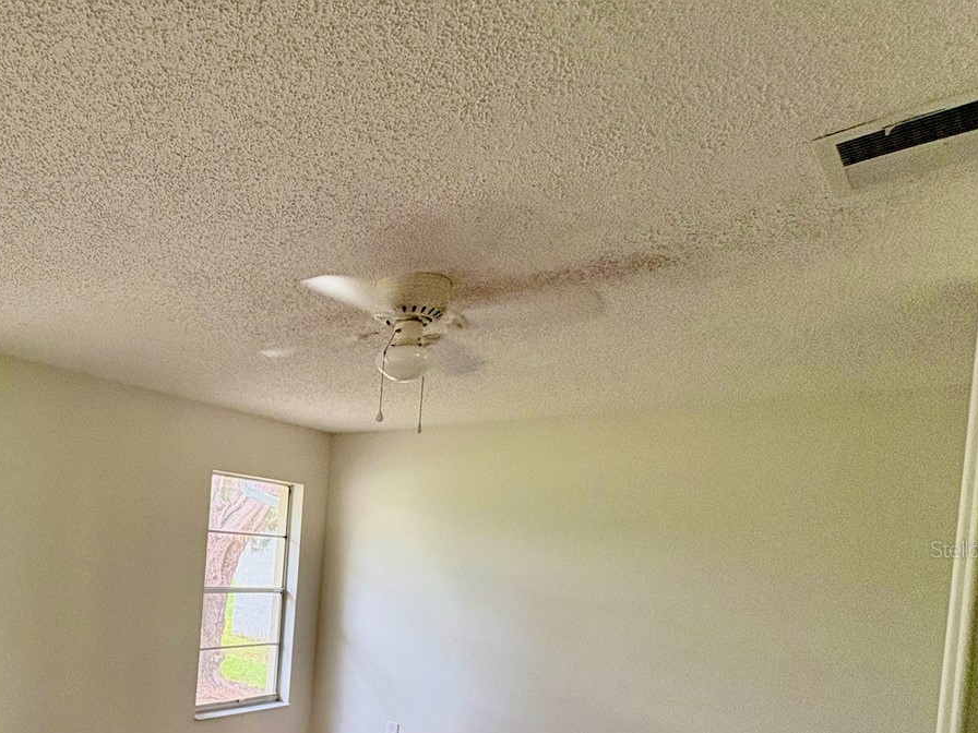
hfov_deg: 62.0
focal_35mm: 25
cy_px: 549
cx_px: 160
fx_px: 706
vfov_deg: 52.5
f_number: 2.2
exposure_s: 1/96
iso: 200
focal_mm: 2.22
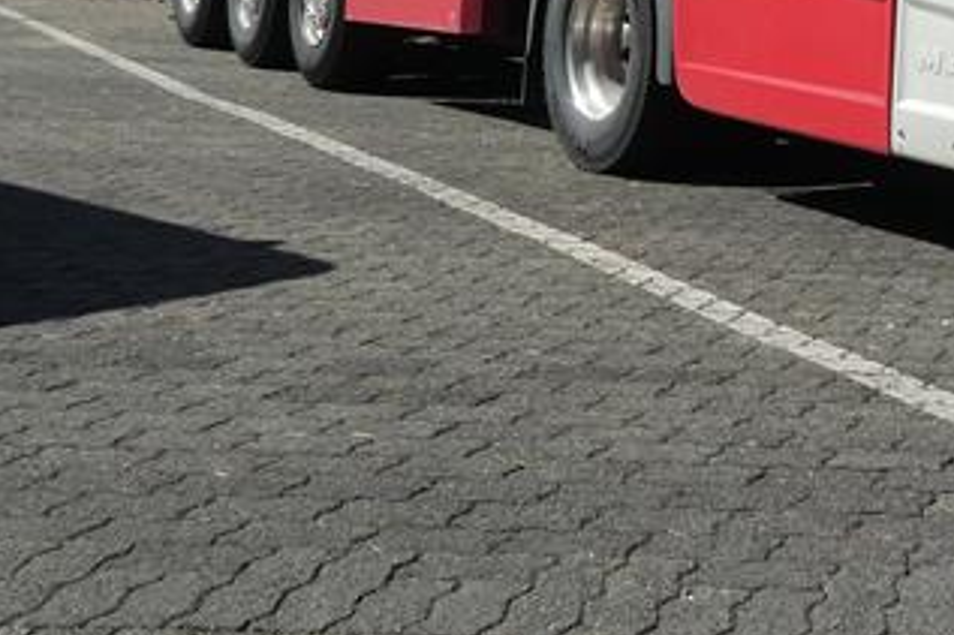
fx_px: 1669
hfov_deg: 27.6
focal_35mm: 63
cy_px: -250
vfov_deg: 19.4
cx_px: 1174
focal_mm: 4.3
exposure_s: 1/1000
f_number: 3.3
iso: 80
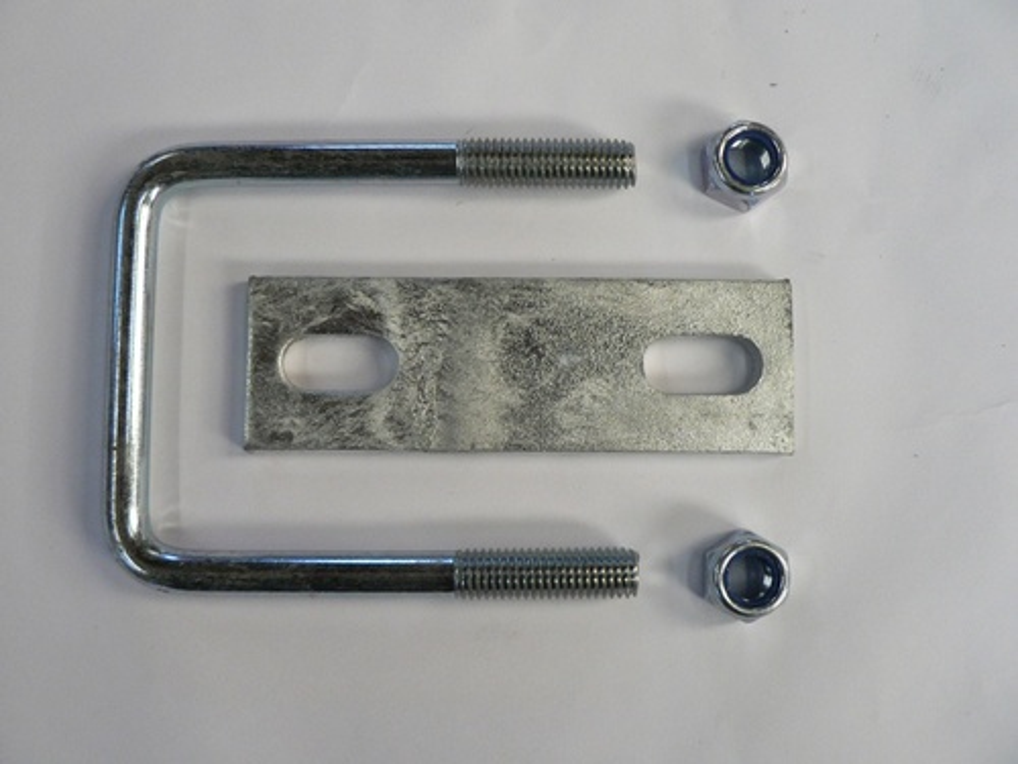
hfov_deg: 51.4
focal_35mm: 36
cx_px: 509
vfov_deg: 39.7
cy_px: 382
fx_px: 1059
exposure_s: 1/50
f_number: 2.8
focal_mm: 6
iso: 200
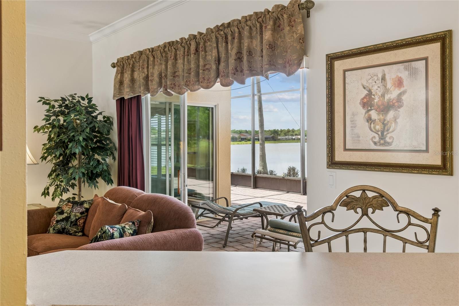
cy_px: 153
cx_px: 230
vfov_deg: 43.6
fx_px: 382
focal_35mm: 30
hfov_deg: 61.9
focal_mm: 20
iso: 100
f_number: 7.1
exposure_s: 1/60
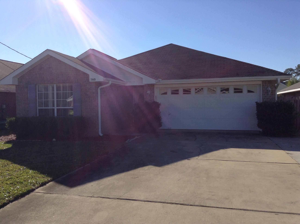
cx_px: 150
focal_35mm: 33
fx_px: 286
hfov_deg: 55.4
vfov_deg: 42.8
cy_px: 112
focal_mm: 3.3
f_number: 2.4
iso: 25
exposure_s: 1/1656
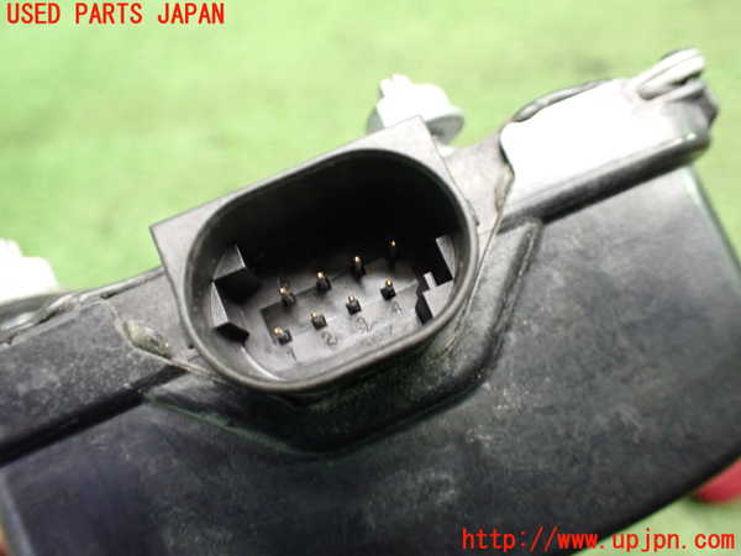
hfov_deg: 60.0
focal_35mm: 30
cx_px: 370
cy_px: 278
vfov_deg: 46.8
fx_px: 642
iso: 800
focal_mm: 5.4
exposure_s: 1/30
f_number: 2.3
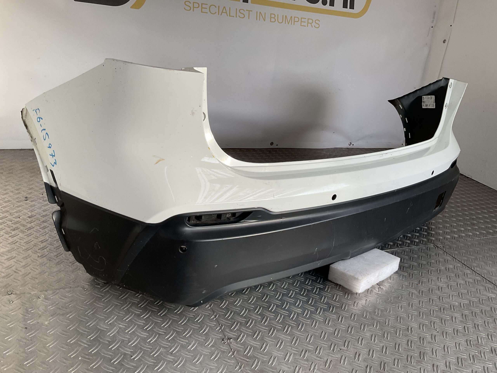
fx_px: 416
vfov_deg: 48.2
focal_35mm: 29
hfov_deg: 61.7
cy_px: 186
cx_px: 248
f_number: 1.8
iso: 25
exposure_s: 1/120
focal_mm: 3
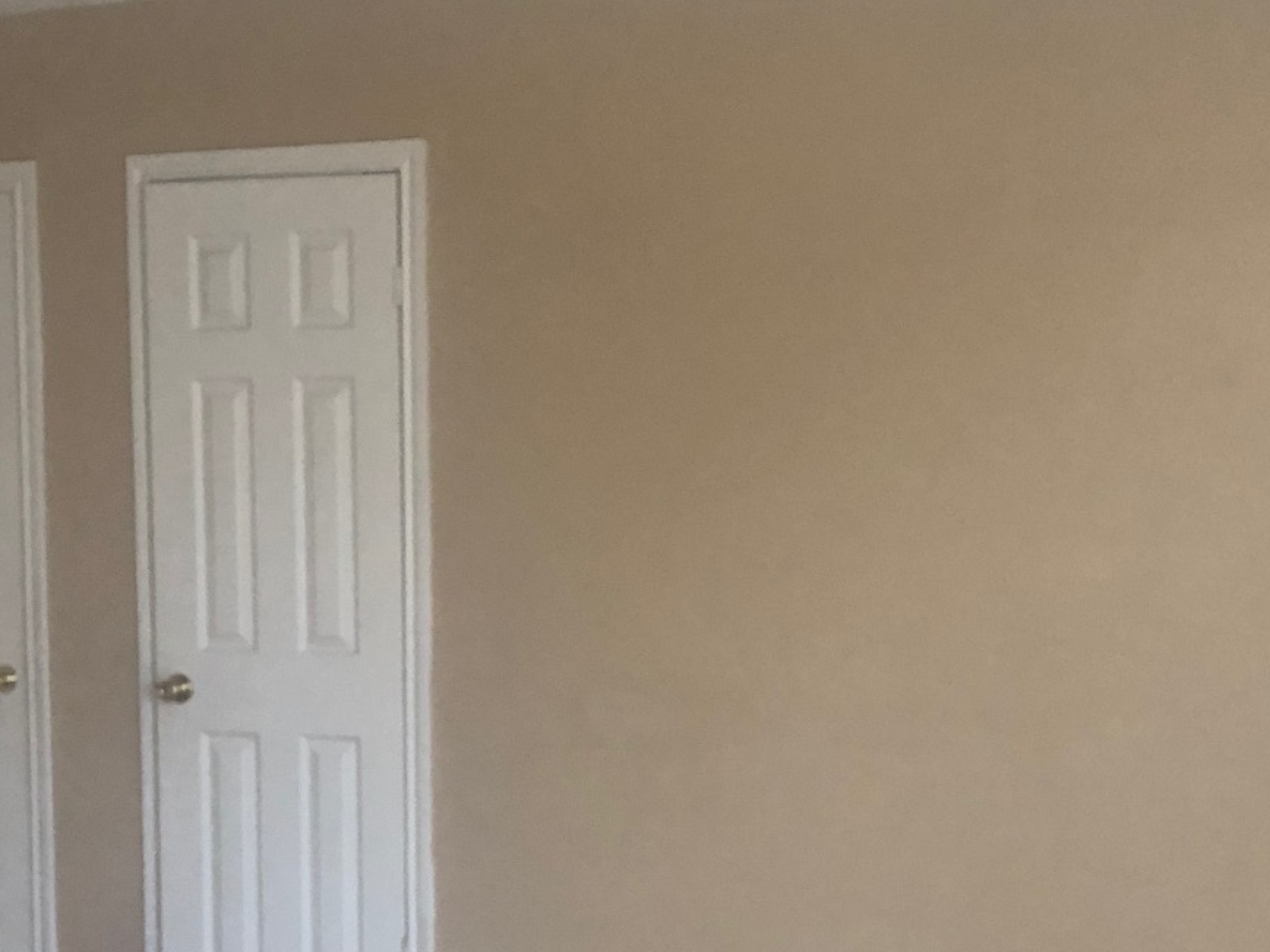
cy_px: 724
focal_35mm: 65
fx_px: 2385
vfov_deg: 22.4
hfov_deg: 29.8
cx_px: 555
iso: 80
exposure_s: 1/15
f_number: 1.8
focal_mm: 4
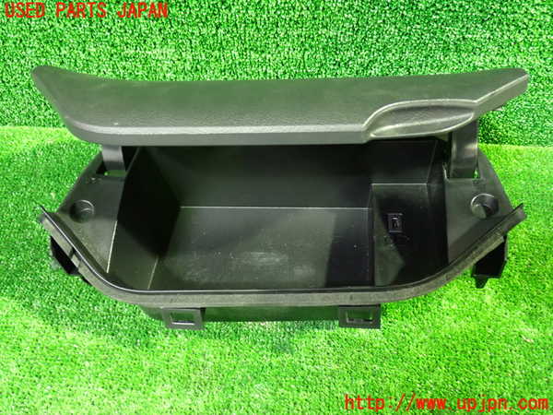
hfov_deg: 60.0
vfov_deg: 46.8
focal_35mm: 30
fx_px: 479
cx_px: 276
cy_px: 208
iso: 800
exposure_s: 1/10
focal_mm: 5.4
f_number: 2.3
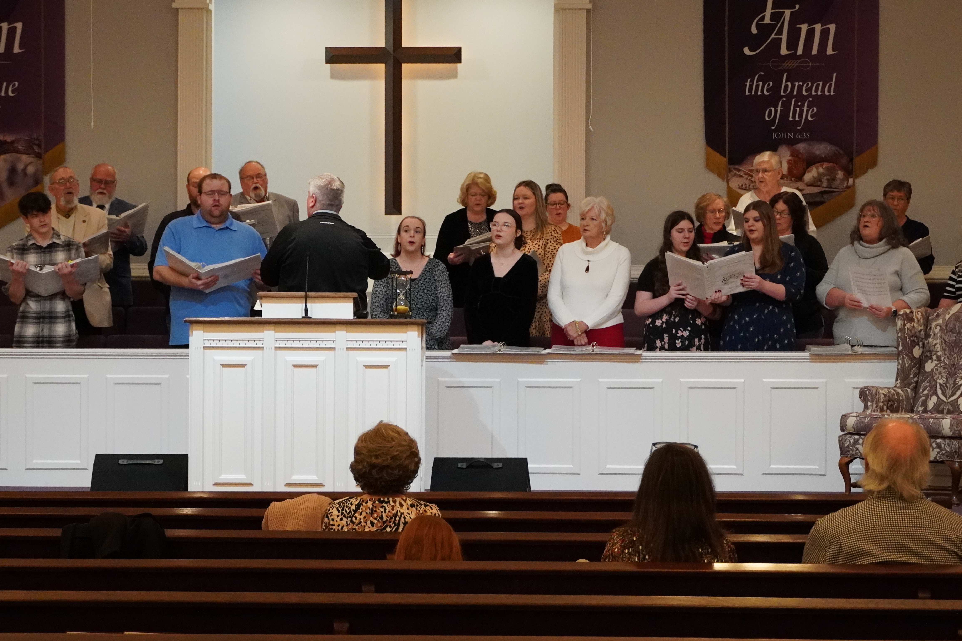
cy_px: 331
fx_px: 2806
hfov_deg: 19.5
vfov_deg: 13.0
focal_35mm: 105
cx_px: 471
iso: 5000
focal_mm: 54
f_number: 5
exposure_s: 1/160
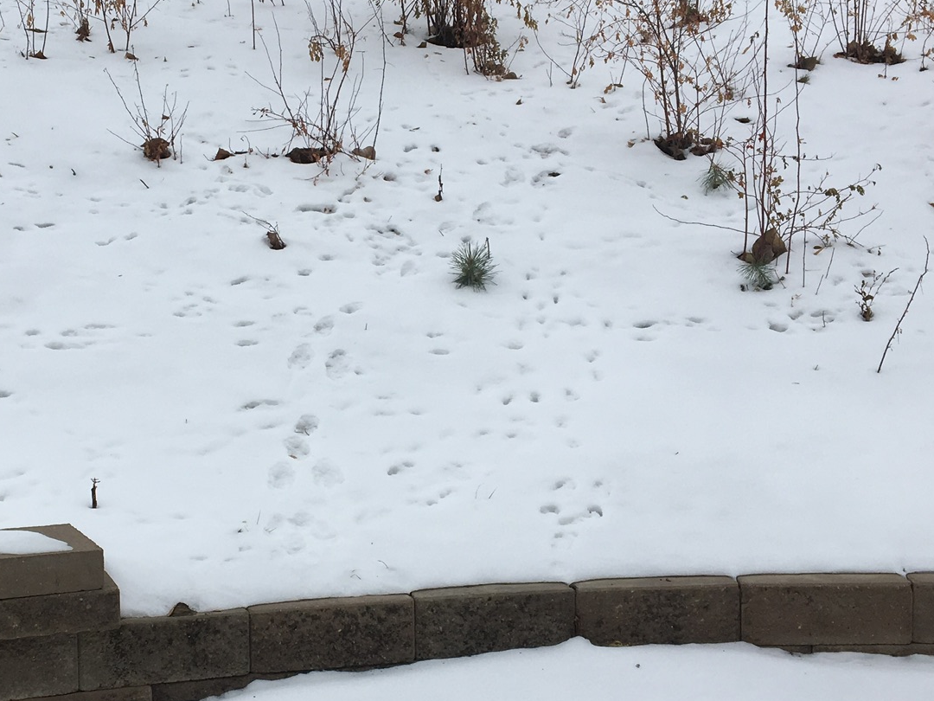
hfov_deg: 34.5
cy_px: 366
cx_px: 279
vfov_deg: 26.6
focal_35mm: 55
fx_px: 1484
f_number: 2.2
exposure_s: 1/884
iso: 25
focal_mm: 4.15
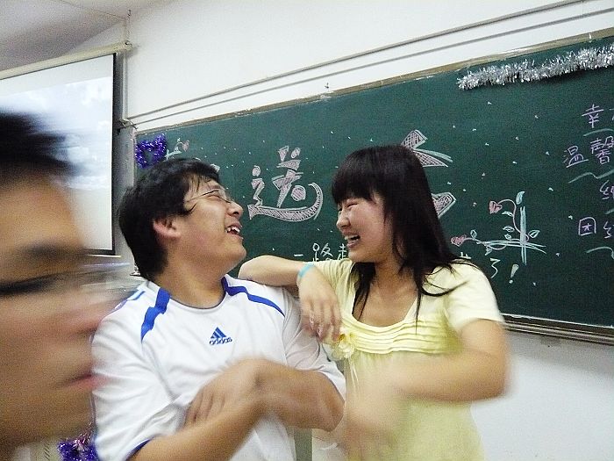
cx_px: 307
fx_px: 497
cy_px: 230
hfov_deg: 63.4
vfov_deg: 49.7
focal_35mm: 28
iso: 800
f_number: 2.8
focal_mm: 4.6
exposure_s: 1/30
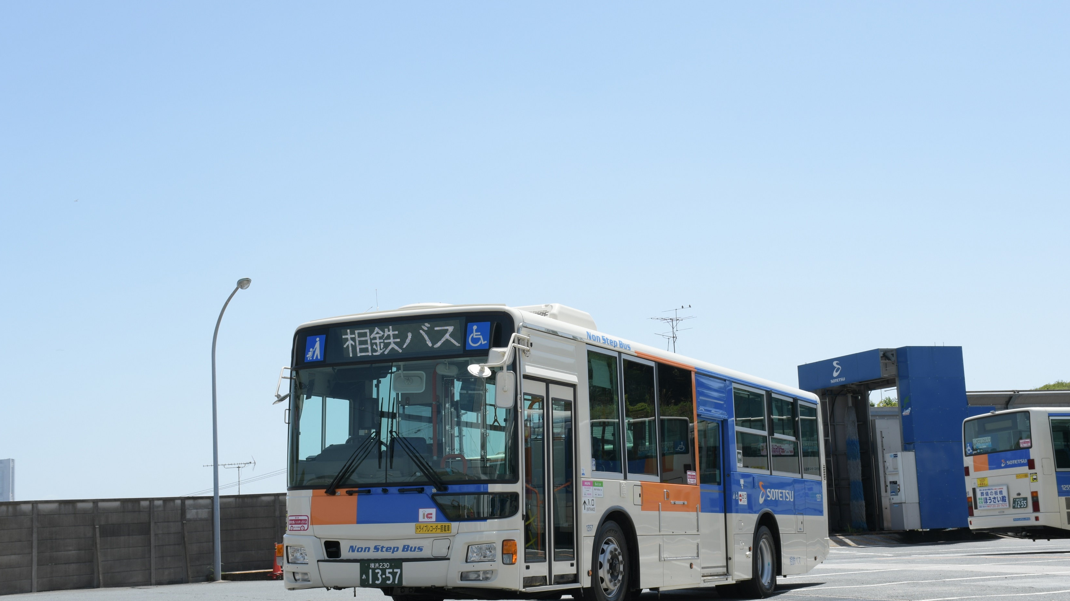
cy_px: 321
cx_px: 537
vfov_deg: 22.2
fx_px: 1532
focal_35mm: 54
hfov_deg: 38.5
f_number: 10
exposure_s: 1/125
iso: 100
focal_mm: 34
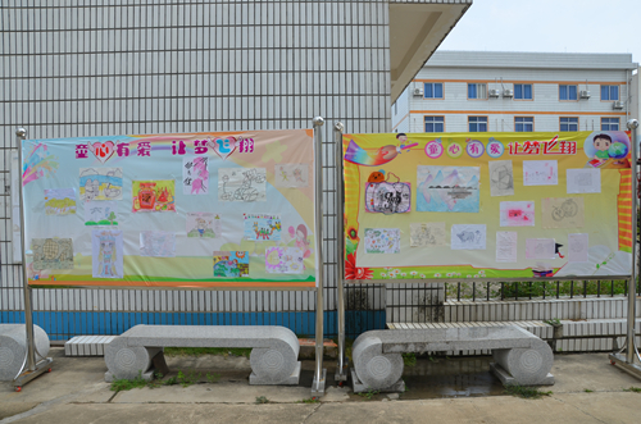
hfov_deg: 67.5
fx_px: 480
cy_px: 212
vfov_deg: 47.7
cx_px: 320
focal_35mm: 27
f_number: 8
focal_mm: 18
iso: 125
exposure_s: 1/250
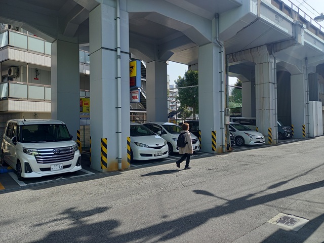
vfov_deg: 54.9
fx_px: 234
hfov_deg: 69.4
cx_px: 162
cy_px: 122
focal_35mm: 25
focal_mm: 4.65
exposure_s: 1/251
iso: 50
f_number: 1.8
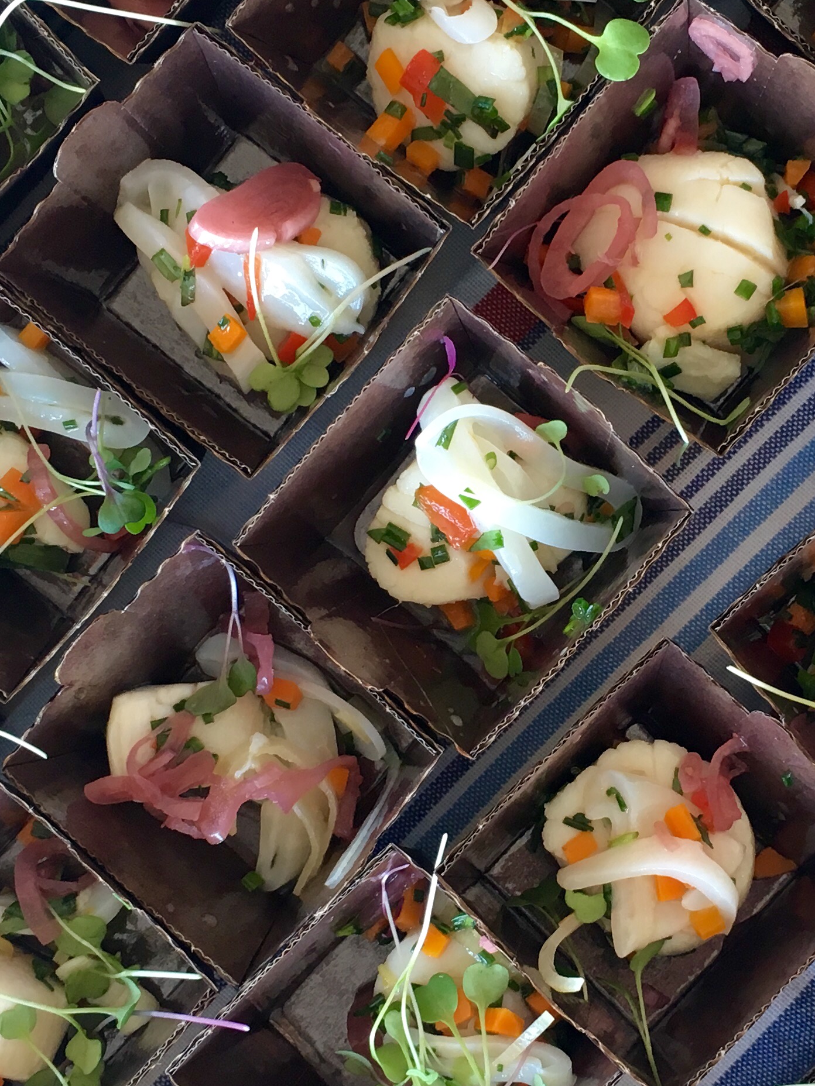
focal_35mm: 63
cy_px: 599
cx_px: 571
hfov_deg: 23.1
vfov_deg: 30.7
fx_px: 1978
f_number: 2.2
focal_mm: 4.15
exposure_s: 1/30
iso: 50
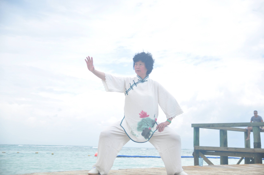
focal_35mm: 51
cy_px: 88
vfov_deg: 26.4
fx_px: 374
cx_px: 132
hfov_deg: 38.9
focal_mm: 34
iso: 400
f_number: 2.8
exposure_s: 1/4000
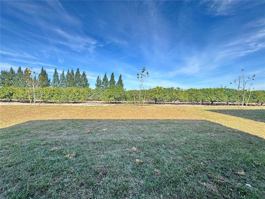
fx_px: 107
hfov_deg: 102.1
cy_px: 100
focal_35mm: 14
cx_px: 132
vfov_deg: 85.7
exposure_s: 1/418
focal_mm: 2.22
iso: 40
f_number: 2.2
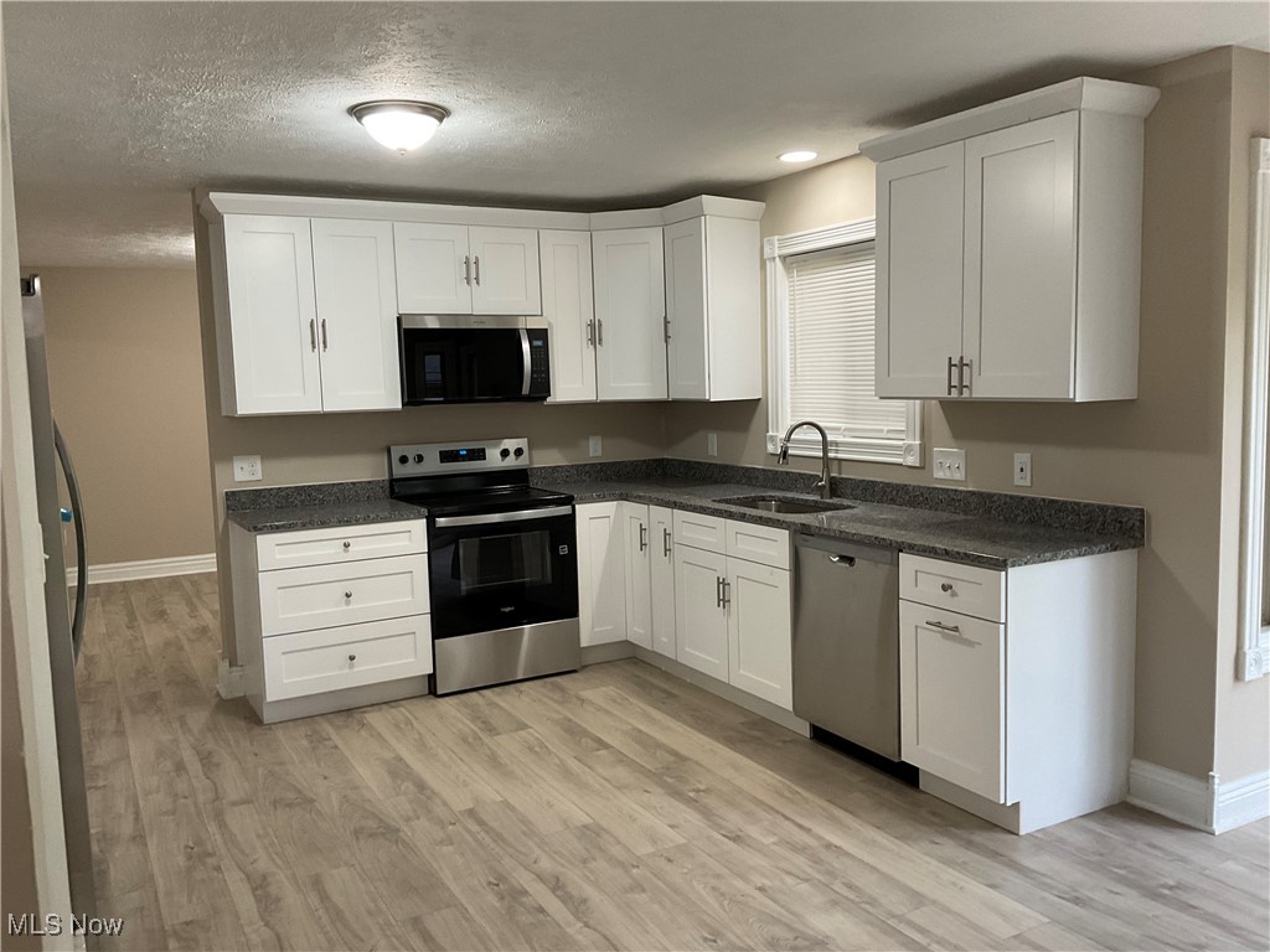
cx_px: 635
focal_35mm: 29
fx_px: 1064
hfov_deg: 61.7
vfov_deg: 48.2
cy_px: 476
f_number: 1.8
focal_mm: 3
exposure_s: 1/60
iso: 125
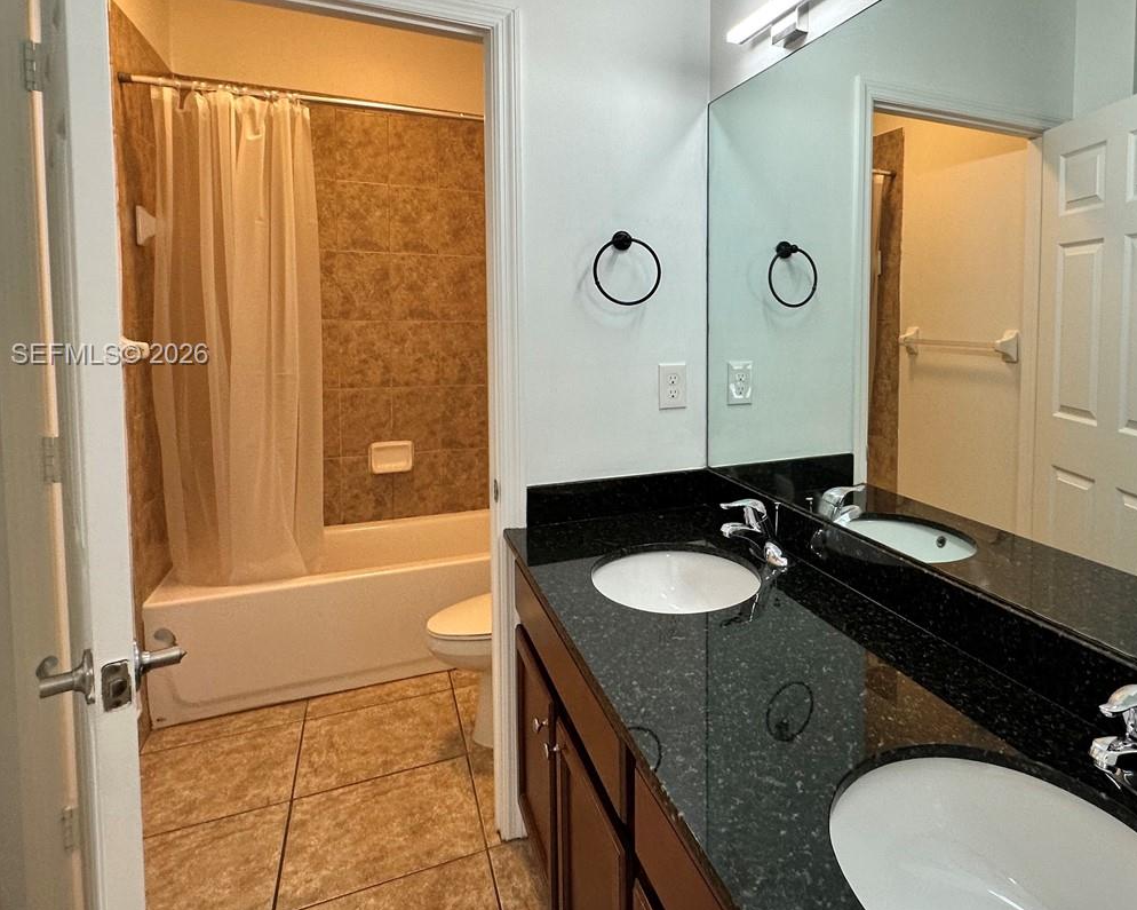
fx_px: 740
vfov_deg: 62.5
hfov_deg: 72.6
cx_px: 768
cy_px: 356
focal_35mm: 22
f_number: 2.2
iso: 160
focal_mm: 2.22
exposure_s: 1/120
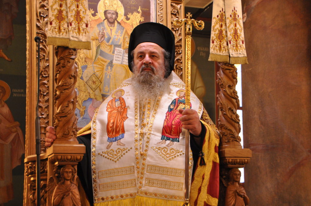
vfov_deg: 19.7
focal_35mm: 69
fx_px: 595
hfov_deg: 29.3
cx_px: 156
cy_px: 103
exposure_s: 1/50
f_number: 4.5
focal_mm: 46
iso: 1600
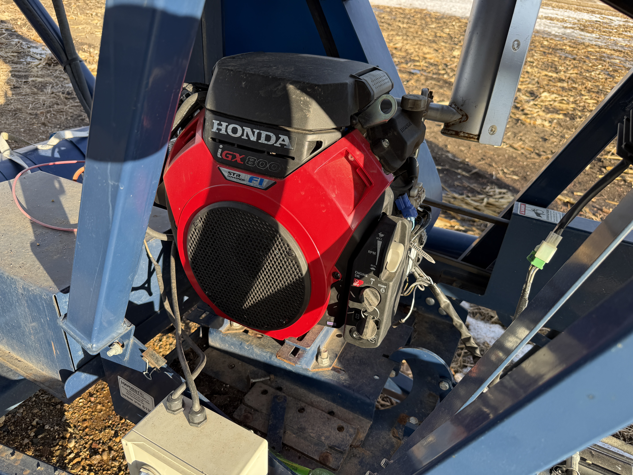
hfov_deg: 71.6
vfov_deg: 56.8
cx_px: 316
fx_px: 439
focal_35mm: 24
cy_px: 238
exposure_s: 1/654
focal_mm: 6.76
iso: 80
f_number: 1.78
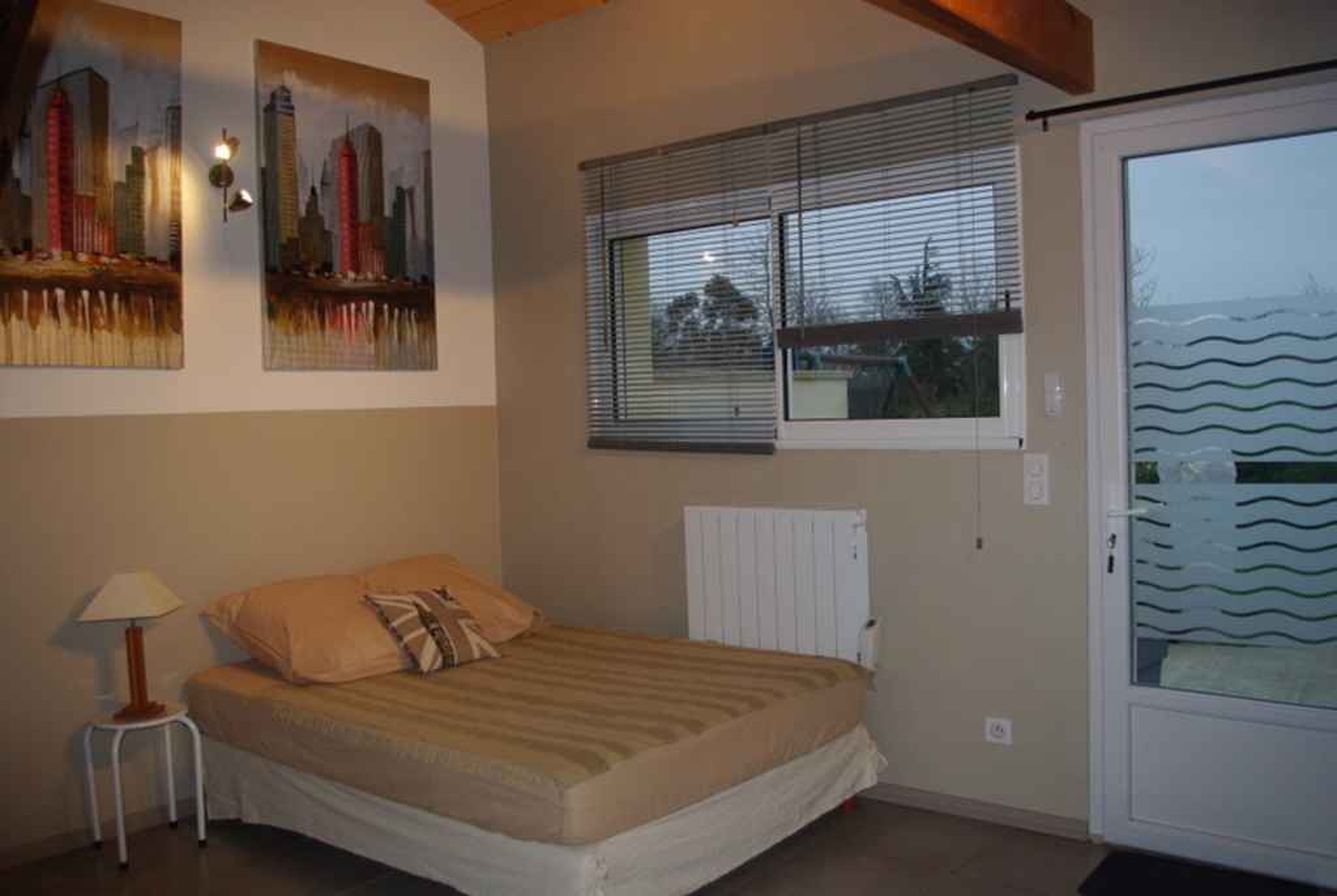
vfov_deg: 42.5
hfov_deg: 60.2
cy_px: 448
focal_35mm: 31
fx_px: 1153
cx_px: 668
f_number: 4
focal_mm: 21.25
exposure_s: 1/30
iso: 200
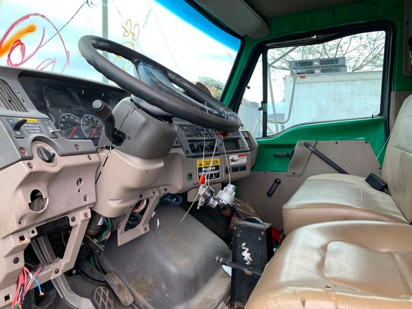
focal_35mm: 26
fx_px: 309
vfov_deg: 53.1
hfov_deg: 67.3
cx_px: 206
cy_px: 154
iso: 25
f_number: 1.8
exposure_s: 1/171
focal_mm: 4.25
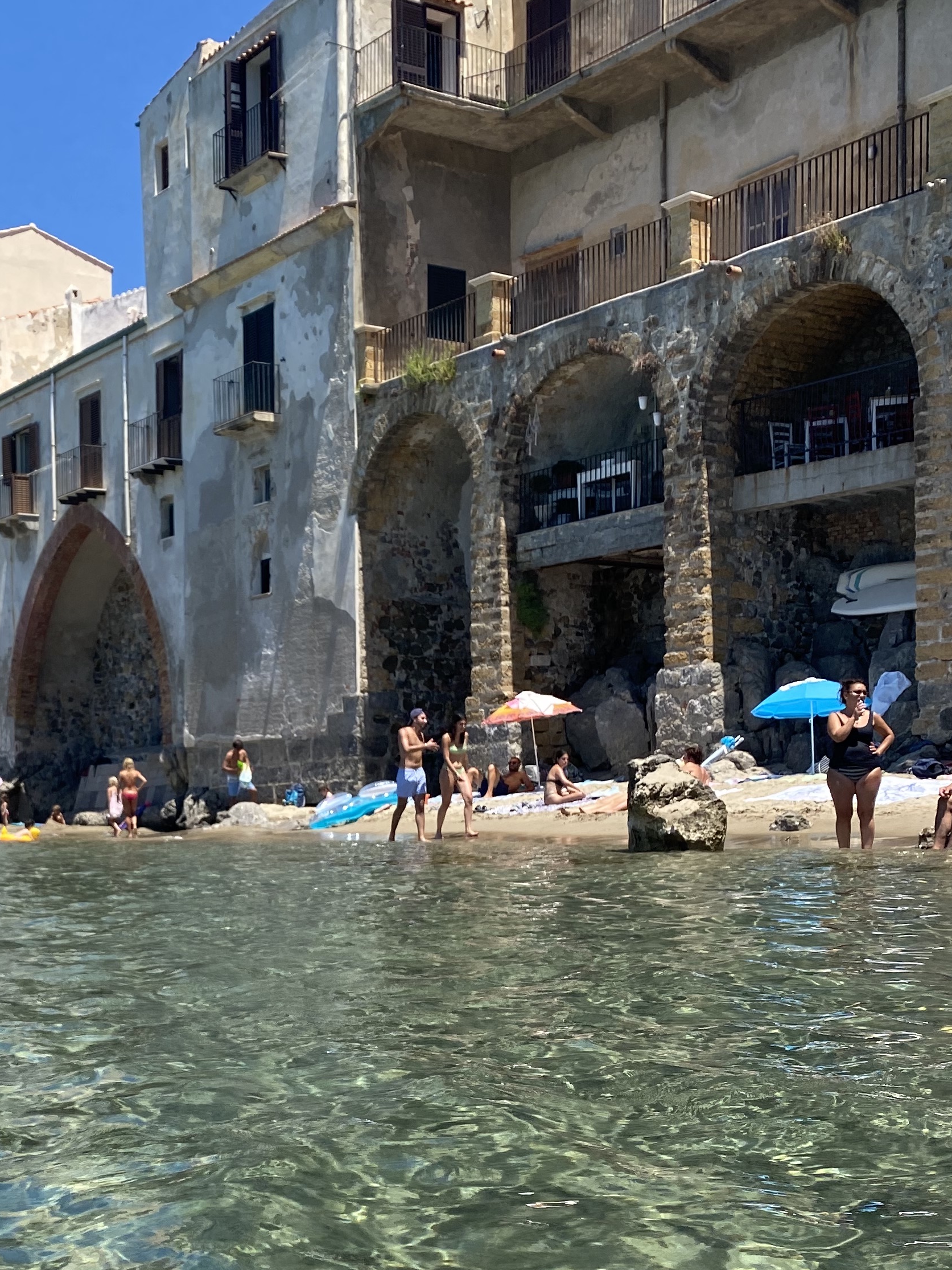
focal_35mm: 47
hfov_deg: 30.1
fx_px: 1723
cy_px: 929
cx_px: 175
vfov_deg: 39.5
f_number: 1.8
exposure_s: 1/2315
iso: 32
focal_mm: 4.25
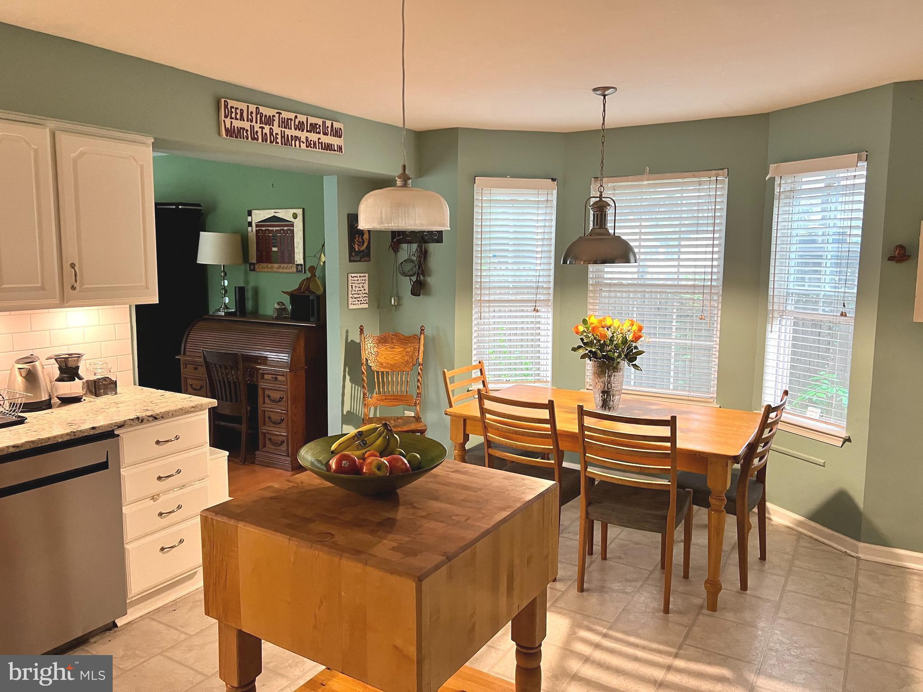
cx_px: 462
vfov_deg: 53.1
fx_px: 693
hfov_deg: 67.3
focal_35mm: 26
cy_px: 346
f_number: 1.5
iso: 250
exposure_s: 1/60
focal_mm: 5.7
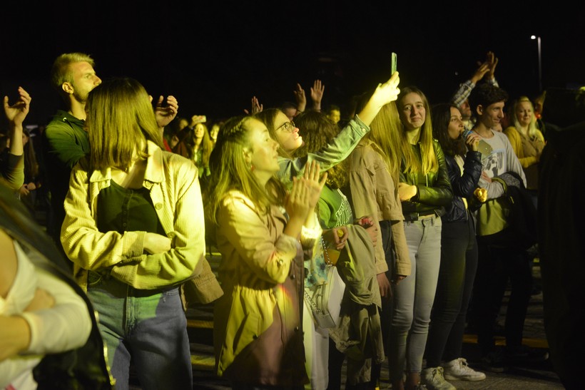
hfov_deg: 29.6
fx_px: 1105
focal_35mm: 68
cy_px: 195
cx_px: 292
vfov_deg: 20.0
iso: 2800
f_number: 4.8
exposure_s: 1/80
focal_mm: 68
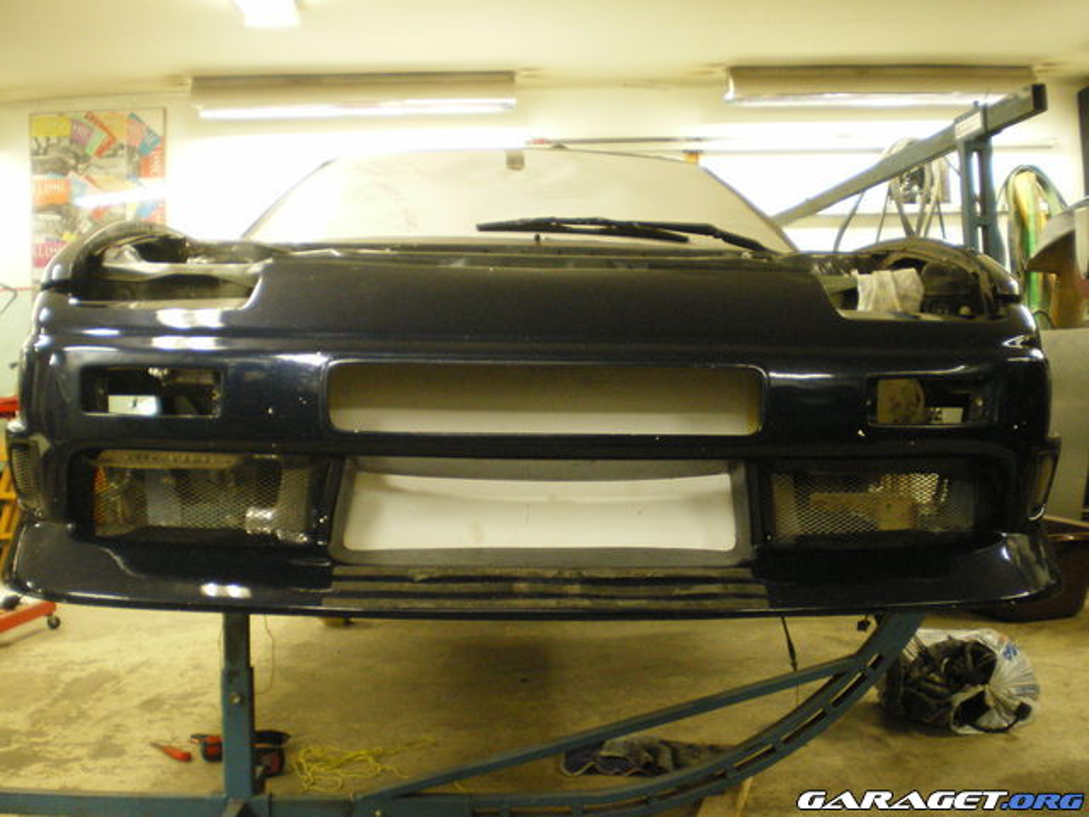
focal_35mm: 38
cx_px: 544
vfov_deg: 37.7
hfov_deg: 49.0
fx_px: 1195
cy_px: 408
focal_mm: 6.3
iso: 400
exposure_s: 1/30
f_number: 3.1
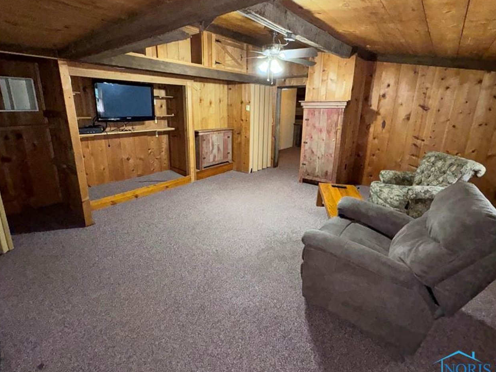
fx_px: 244
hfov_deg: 91.0
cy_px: 170
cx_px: 239
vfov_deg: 74.6
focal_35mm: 17
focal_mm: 2.22
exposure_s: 1/60
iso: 400
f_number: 2.2
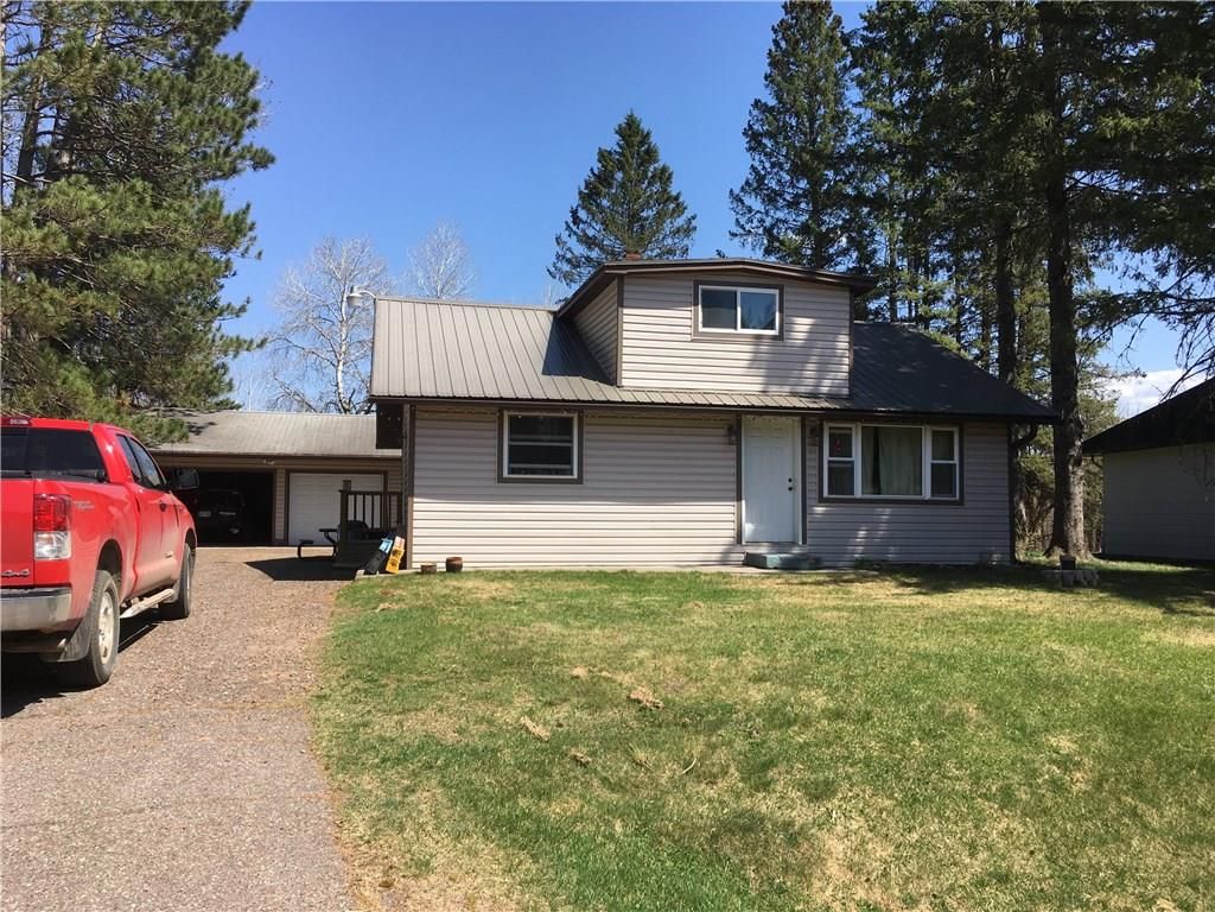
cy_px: 456
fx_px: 1018
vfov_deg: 48.2
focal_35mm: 29
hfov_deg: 61.7
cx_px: 608
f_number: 2.2
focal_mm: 4.15
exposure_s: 1/1166
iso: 25
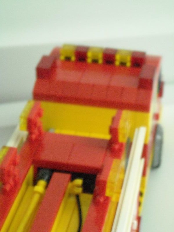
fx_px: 704
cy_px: 116
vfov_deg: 18.7
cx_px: 87
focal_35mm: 105
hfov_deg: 14.1
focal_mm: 17.1
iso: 800
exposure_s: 1/3
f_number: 4.7
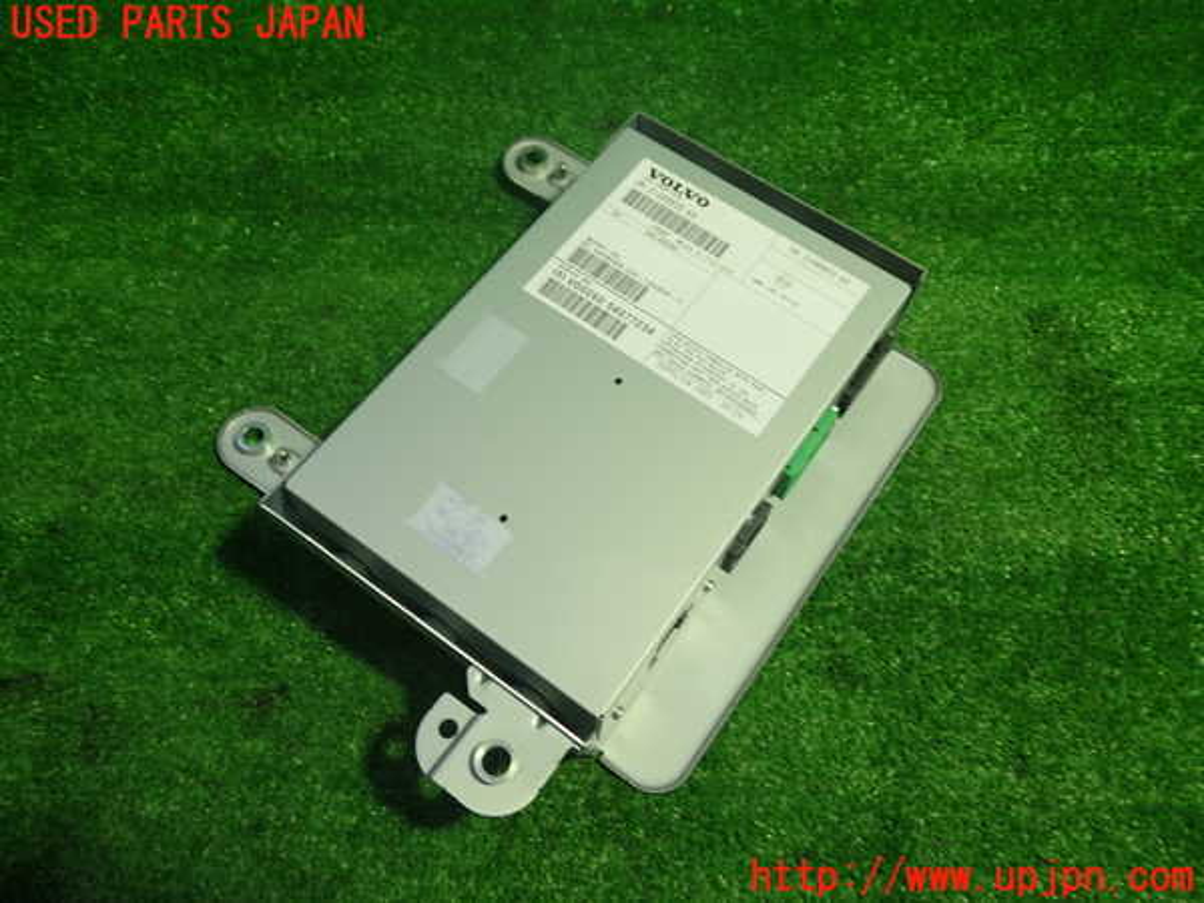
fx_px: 1043
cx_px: 602
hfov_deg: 60.0
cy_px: 452
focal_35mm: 30
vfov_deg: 46.8
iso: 200
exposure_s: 1/50
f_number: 2.3
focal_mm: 5.4
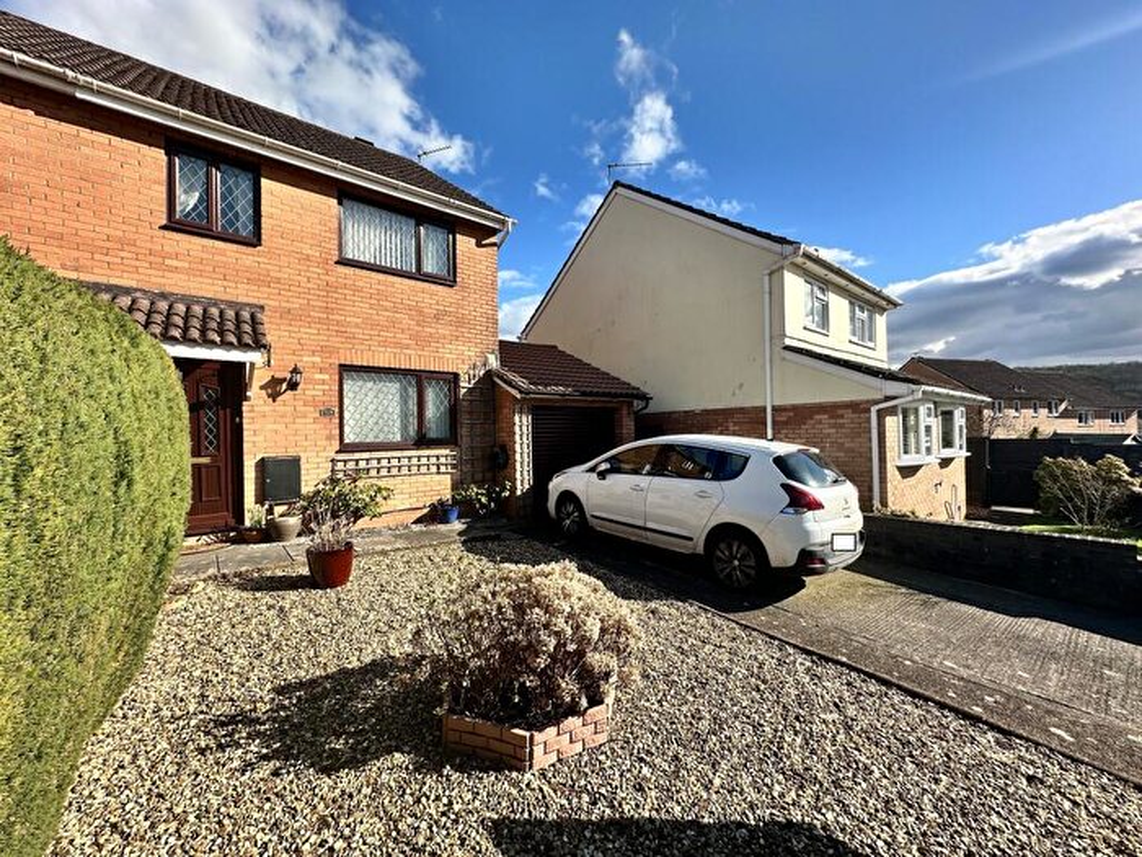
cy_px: 428
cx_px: 571
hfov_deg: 102.1
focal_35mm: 14
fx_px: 462
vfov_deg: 85.7
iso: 50
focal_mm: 2.22
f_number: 2.2
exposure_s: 1/1276
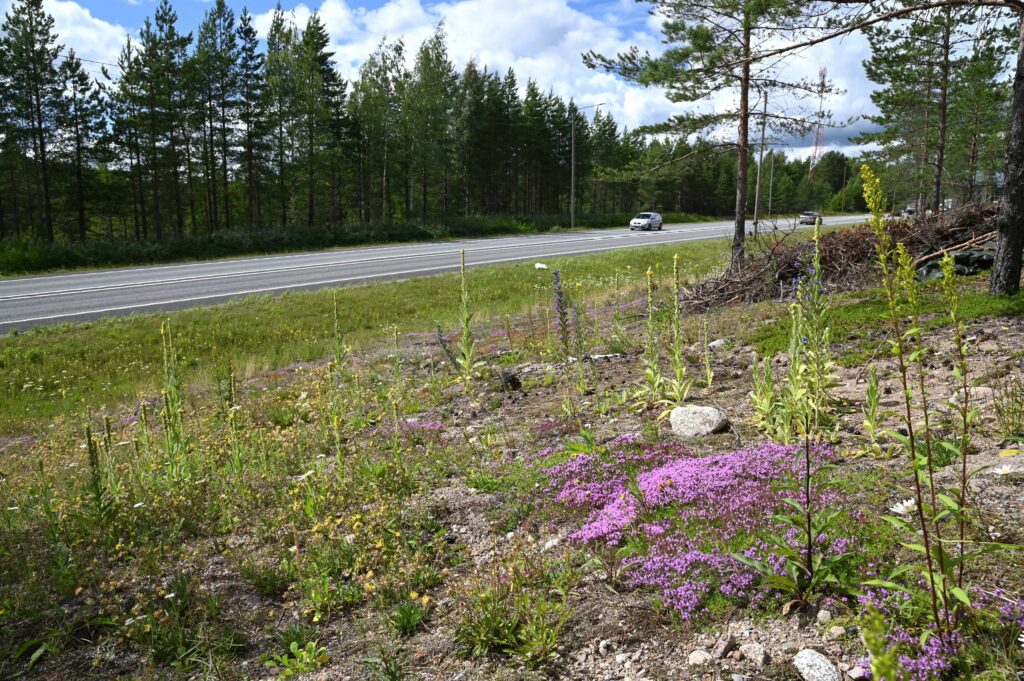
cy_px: 340
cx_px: 512
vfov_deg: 53.1
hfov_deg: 73.8
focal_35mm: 24
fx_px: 682
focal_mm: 24
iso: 800
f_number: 10
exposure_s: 1/400
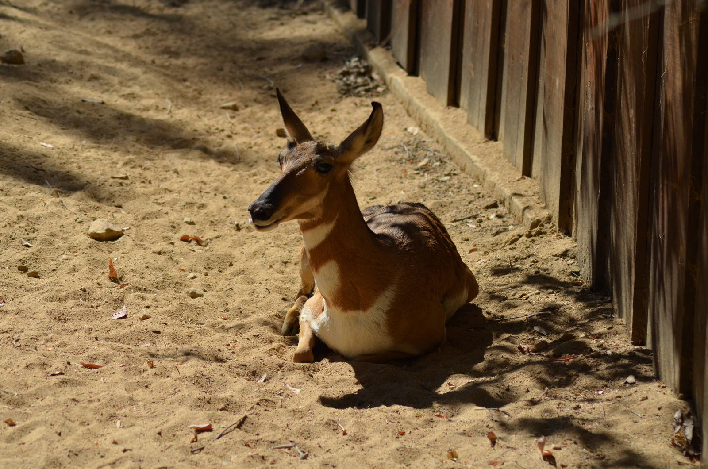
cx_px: 354
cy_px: 234
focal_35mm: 248
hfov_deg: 8.3
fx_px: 4858
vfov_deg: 5.5
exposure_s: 1/2000
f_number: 5.6
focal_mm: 165
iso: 400
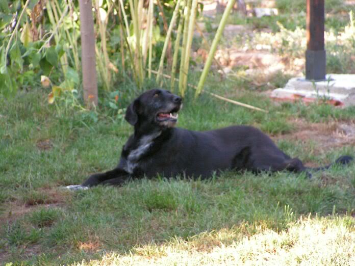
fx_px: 1990
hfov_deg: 10.2
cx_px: 178
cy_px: 133
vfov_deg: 7.7
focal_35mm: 194
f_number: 3.4
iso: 200
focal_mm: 32.4
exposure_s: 1/125
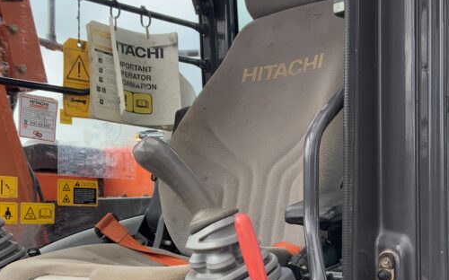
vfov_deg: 20.5
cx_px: 257
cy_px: 206
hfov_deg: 32.4
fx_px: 771
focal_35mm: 63
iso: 16
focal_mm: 3
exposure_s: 1/260
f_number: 1.8
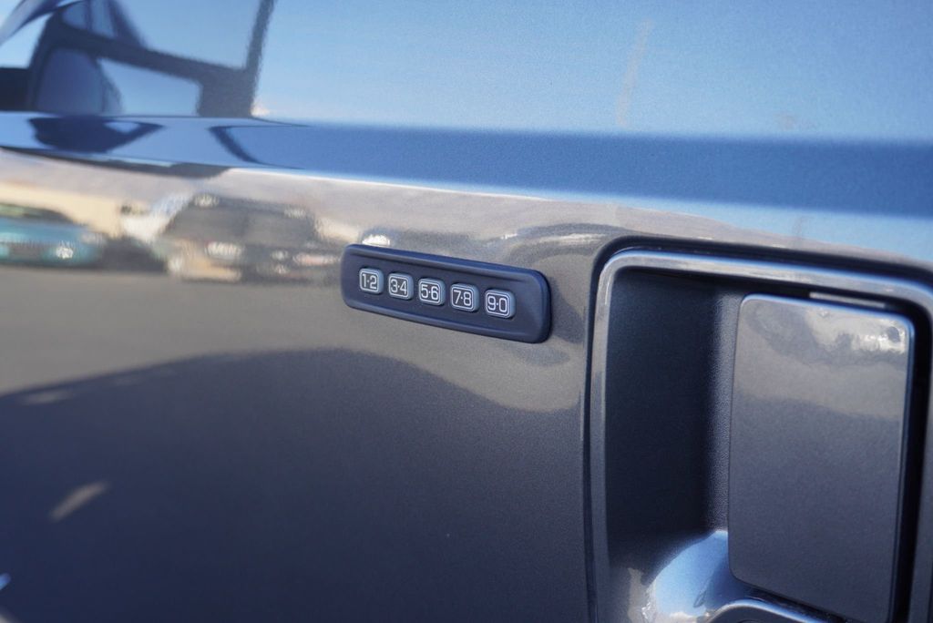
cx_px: 466
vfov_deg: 33.1
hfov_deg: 47.9
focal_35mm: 40
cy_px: 312
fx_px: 1050
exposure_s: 1/160
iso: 250
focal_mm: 27
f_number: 4.5
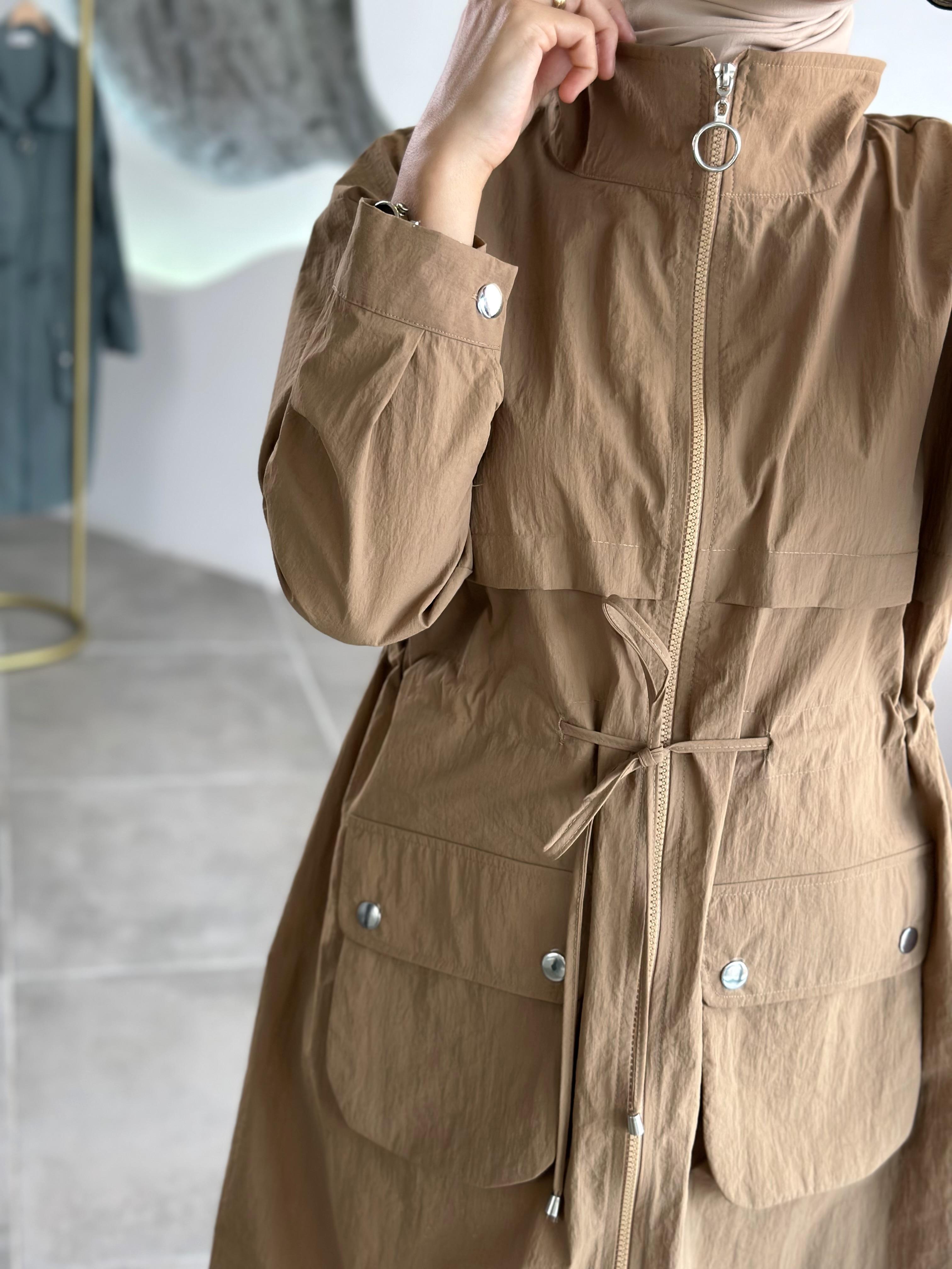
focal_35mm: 48
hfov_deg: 30.3
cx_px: 476
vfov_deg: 39.7
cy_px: 634
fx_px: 1760
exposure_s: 1/172
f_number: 1.78
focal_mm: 6.86
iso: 100
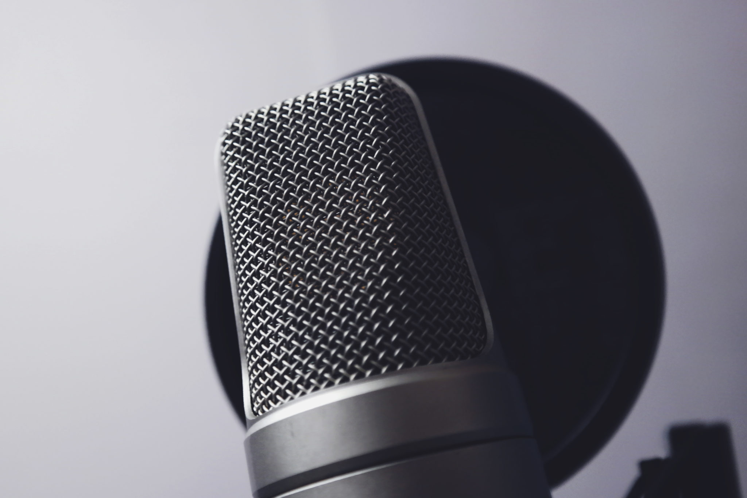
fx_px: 851
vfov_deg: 32.6
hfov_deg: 47.4
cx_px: 374
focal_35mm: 41
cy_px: 249
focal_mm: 27
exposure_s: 1/50
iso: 1600
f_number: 4
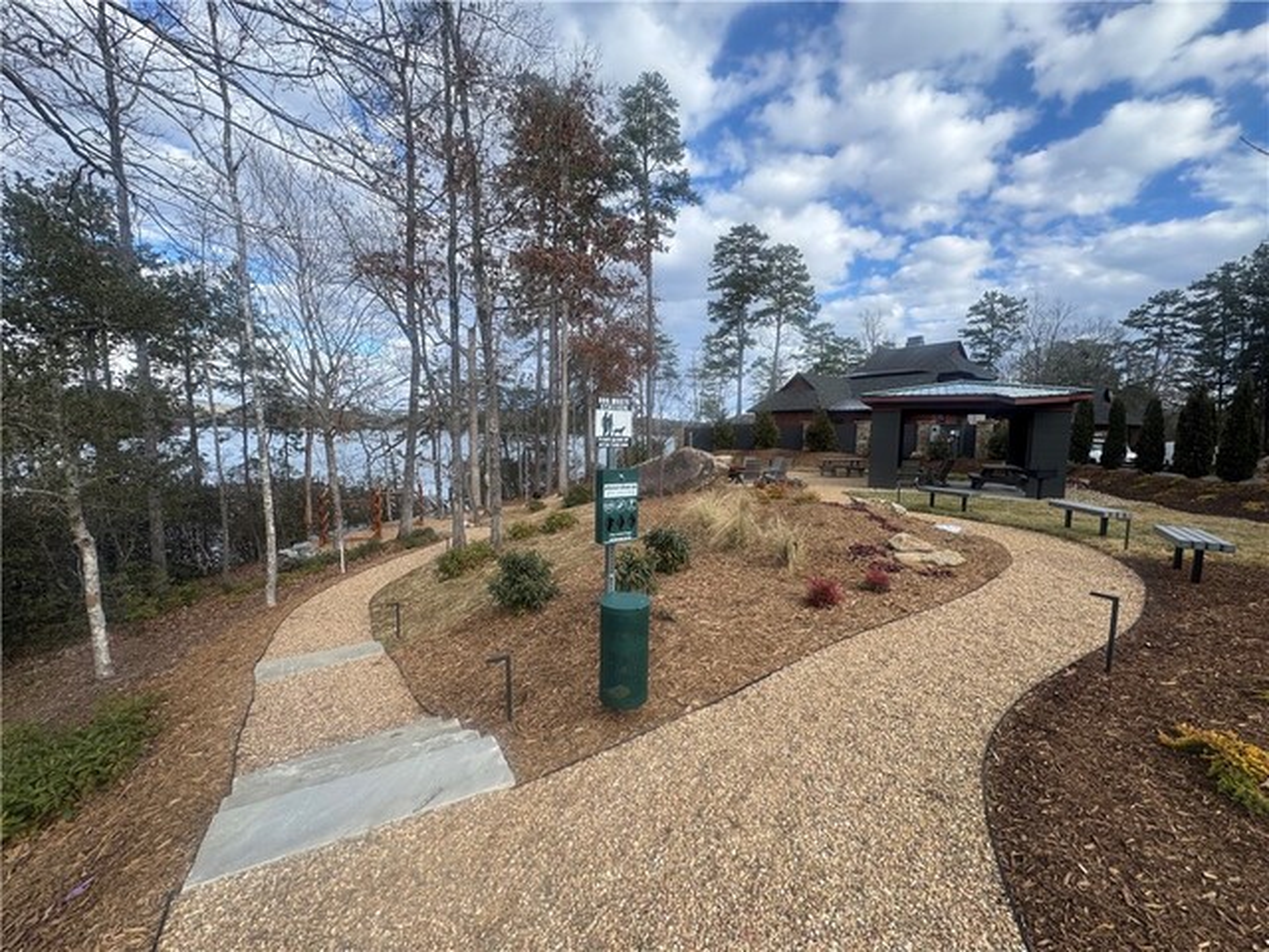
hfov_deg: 102.1
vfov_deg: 85.7
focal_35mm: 14
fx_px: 513
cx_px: 634
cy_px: 476
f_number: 2.2
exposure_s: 1/615
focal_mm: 2.22
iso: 40
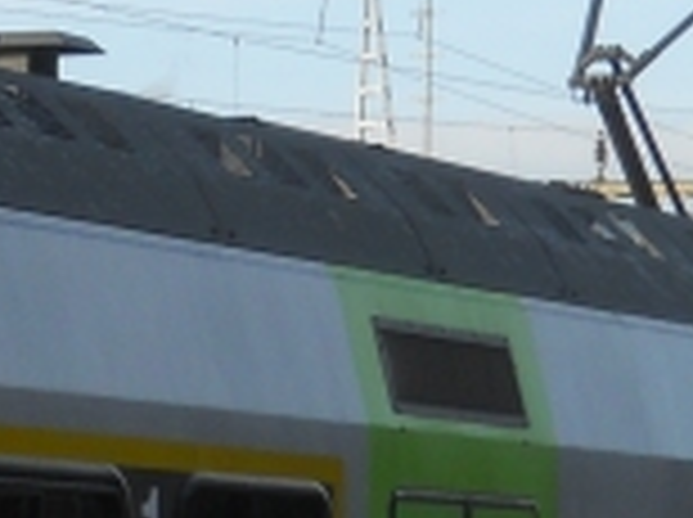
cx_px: -72
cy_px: 491
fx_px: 6116
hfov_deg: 6.5
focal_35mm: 306
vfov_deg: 4.8
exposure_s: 1/500
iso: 80
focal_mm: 8.3
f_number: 3.4
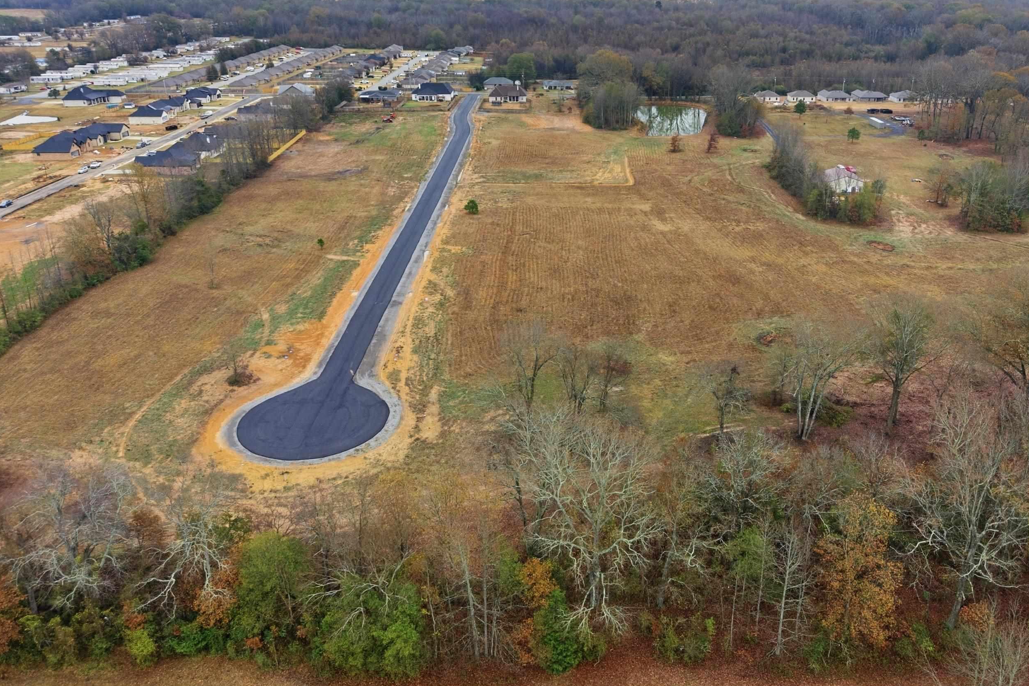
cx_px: 578
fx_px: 857
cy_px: 277
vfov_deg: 43.4
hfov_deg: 61.7
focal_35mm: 30
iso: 240
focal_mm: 8.7
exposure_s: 1/1500
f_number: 1.8
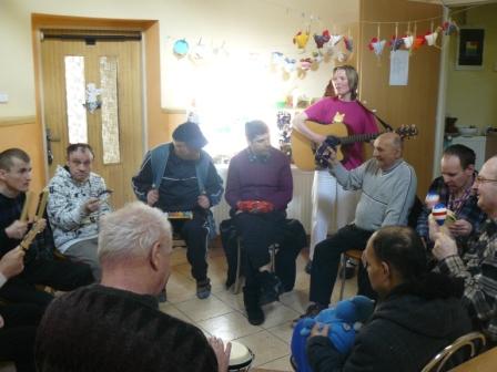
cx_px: 248
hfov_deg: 51.4
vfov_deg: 39.7
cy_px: 186
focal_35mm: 36
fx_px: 517
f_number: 2.8
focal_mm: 6
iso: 160
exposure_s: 1/30
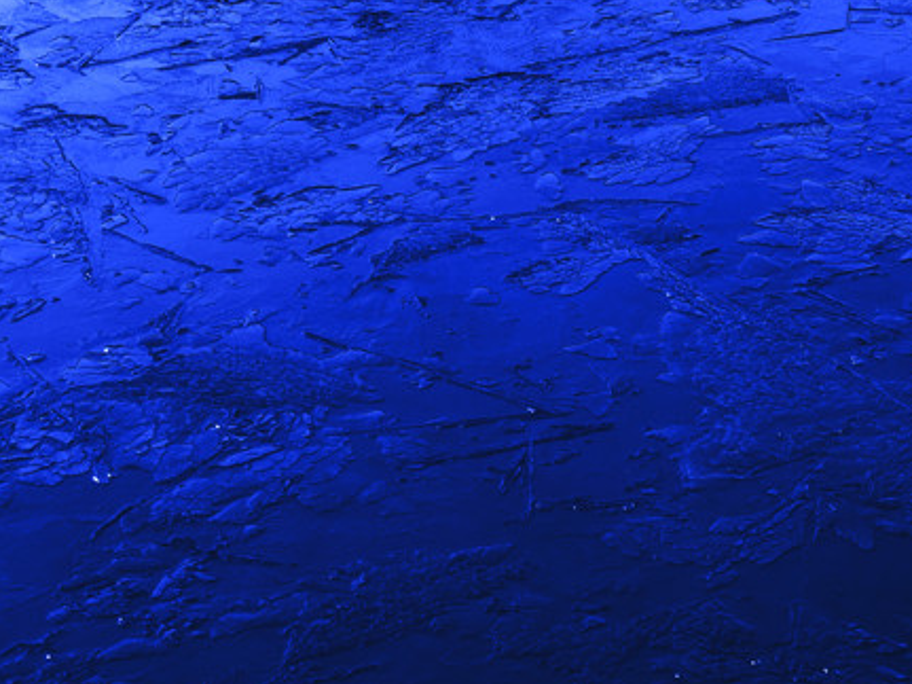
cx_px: 876
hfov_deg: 18.0
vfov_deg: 13.7
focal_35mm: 107
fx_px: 2818
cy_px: 106
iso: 100
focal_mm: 8.1
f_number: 3.5
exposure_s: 1/250
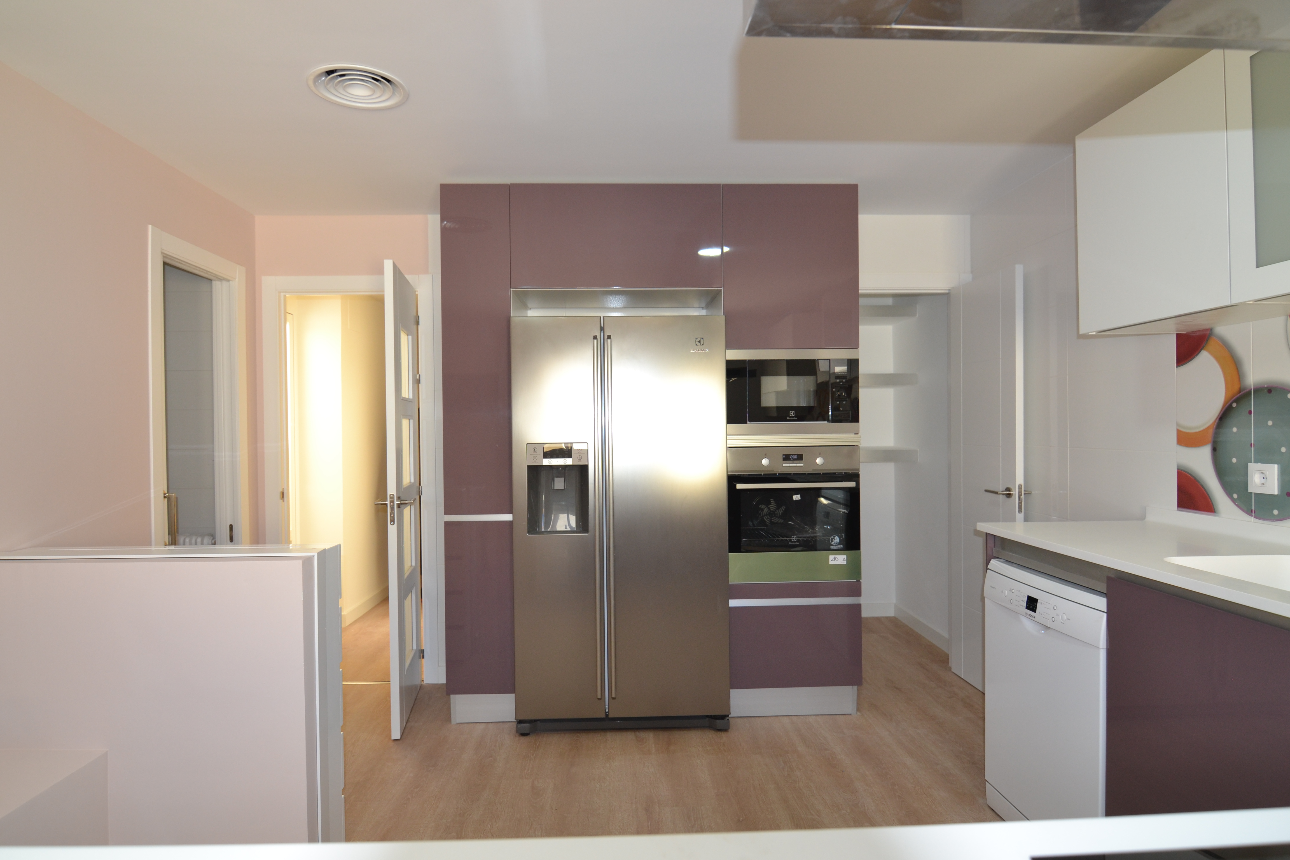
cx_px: 645
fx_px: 699
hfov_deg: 85.4
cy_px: 430
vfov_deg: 63.2
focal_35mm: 20
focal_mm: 13
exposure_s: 1/100
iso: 400
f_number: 4
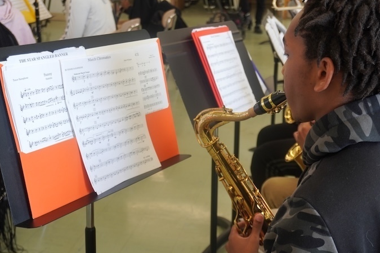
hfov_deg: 38.5
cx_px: 203
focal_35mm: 52
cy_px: 110
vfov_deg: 26.1
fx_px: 544
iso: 200
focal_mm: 29
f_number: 4.5
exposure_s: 1/60
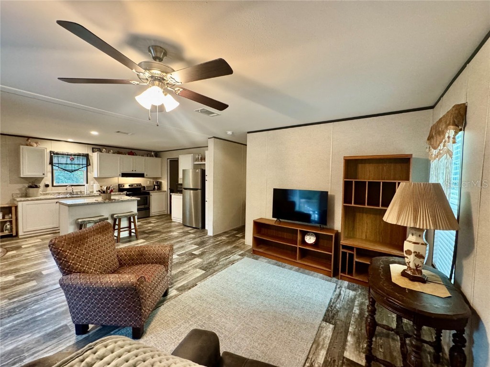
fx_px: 198
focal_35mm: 14
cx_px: 245
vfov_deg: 85.7
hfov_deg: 102.1
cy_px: 184
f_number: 2.2
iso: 640
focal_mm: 2.22
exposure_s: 1/60
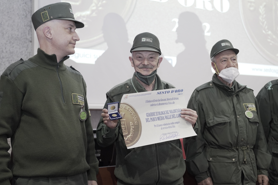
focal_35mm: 45
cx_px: 154
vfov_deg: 29.9
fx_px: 347
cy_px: 96
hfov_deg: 43.5
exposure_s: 1/100
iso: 3200
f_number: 2.5
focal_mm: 40
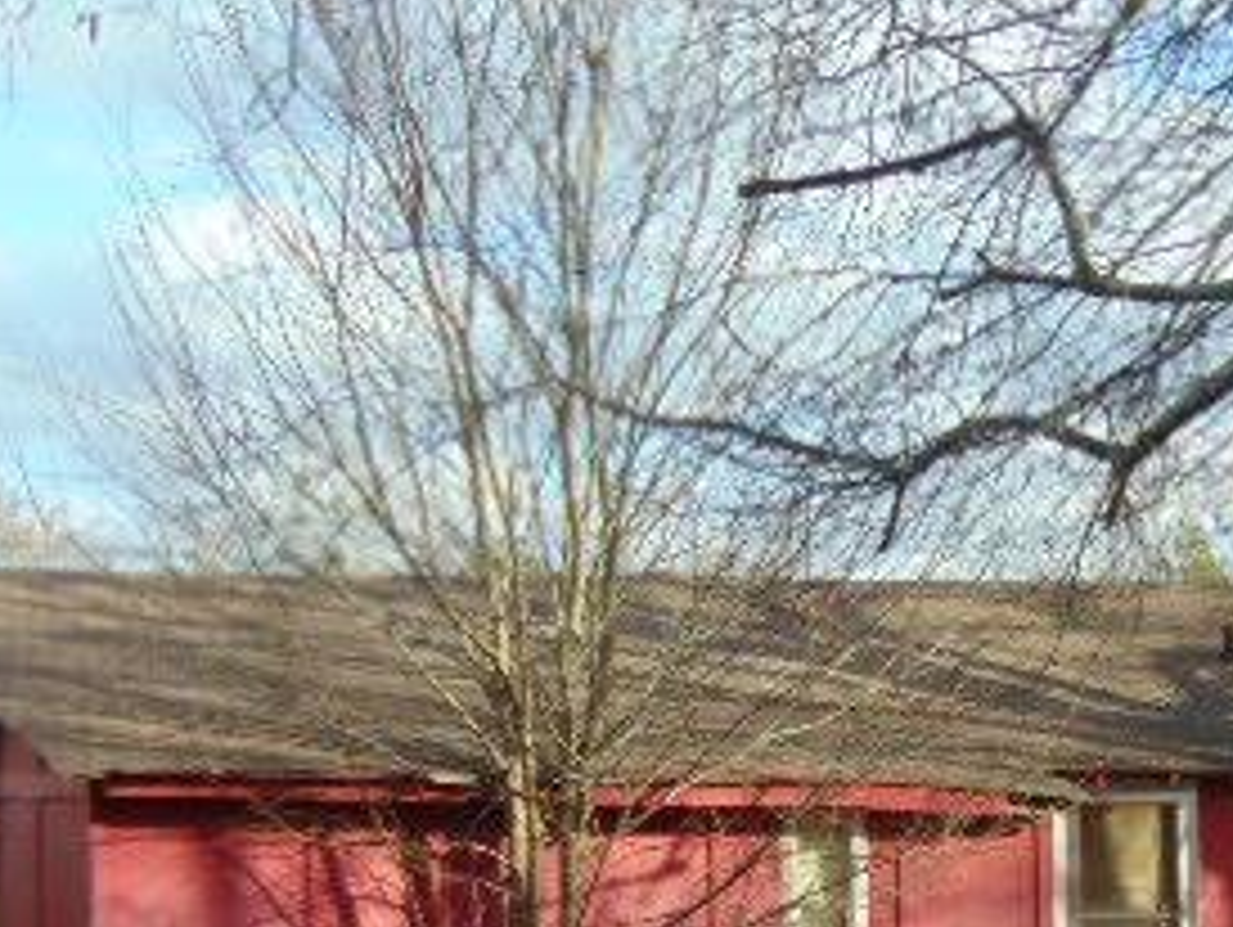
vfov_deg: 14.9
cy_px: 860
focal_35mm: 98
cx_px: 824
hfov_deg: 19.9
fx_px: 3494
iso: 80
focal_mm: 7.6
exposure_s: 1/500
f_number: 3.3
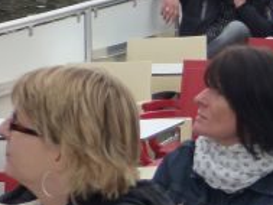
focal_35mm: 236
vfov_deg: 6.2
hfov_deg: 8.2
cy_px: -78
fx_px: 1862
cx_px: 417
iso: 125
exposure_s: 1/160
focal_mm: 11
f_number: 5.2
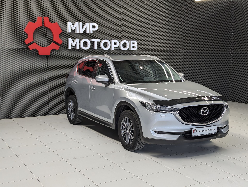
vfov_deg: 30.3
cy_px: 94
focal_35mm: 48
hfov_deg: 39.6
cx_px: 124
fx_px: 344
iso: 42
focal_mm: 6.81
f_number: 1.85
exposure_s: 1/148
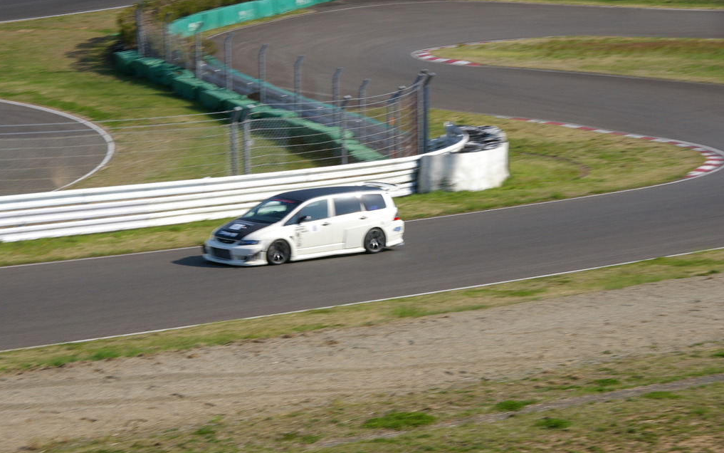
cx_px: 360
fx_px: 2368
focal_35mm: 120
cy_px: 229
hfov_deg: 17.4
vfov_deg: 10.9
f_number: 13
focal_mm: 78
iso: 200
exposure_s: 1/125
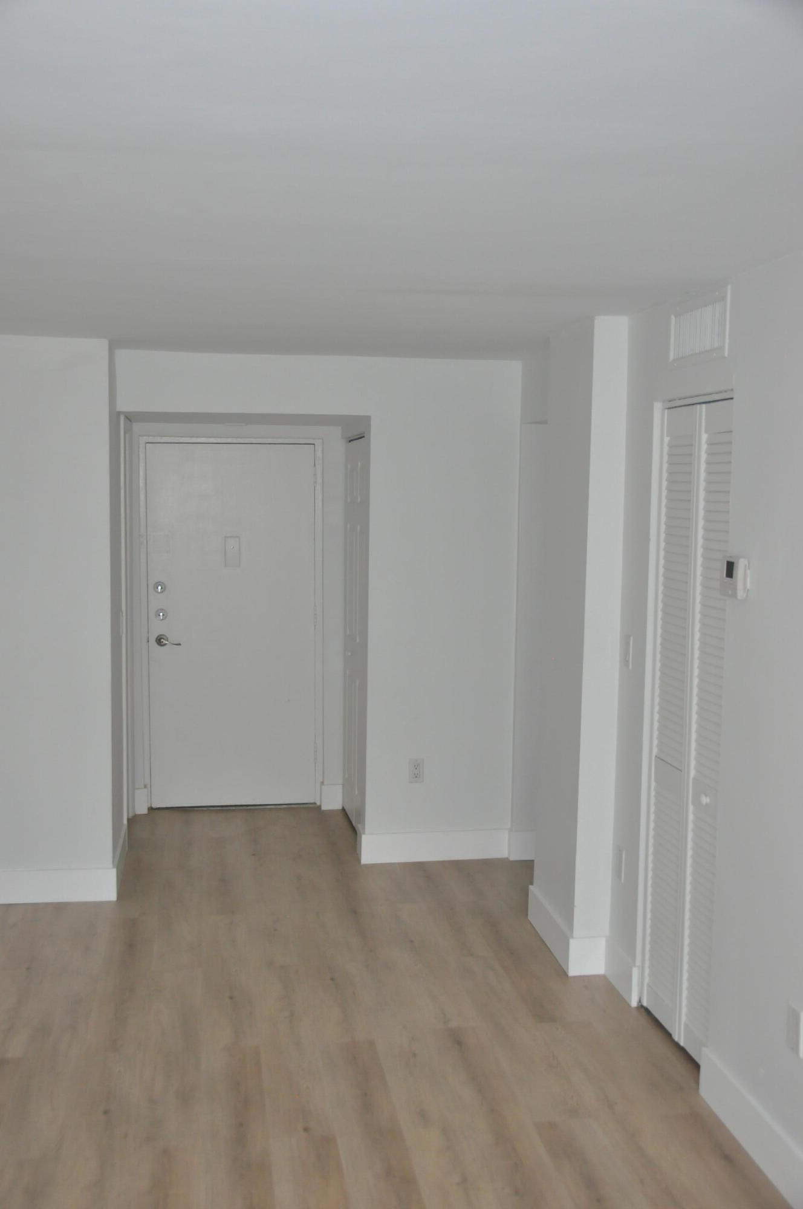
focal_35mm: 36
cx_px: 402
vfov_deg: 53.2
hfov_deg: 36.8
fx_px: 1208
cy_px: 604
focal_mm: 24
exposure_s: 1/60
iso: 800
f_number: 3.8
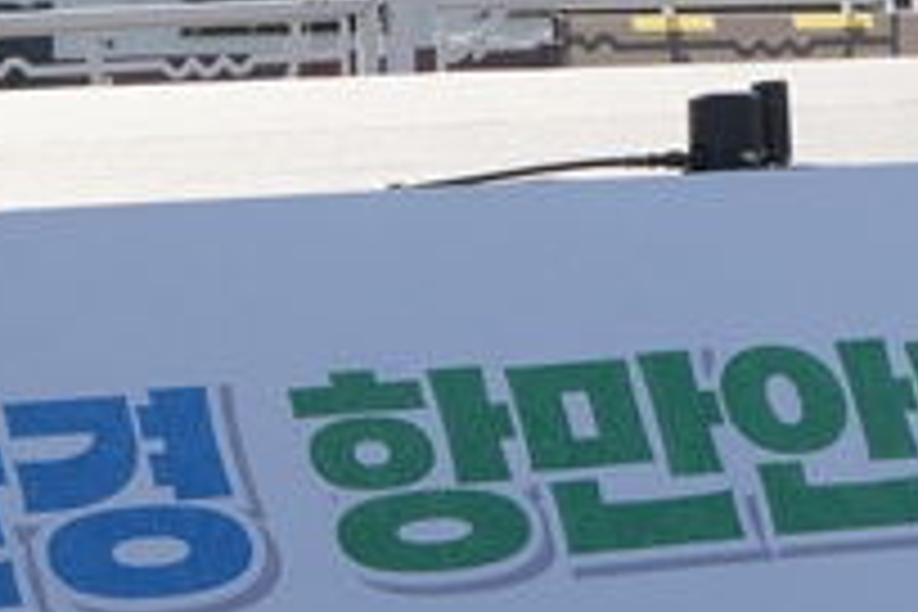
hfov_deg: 10.0
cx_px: 1300
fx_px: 5100
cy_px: -212
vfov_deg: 6.8
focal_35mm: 200
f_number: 8
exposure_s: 1/320
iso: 100
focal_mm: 51
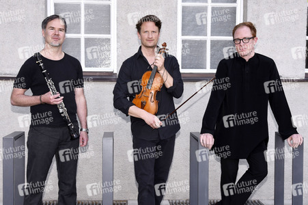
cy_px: 102
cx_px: 154
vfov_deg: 35.0
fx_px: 325
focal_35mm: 38
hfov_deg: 50.7
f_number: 8
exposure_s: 1/160
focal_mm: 38
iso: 500
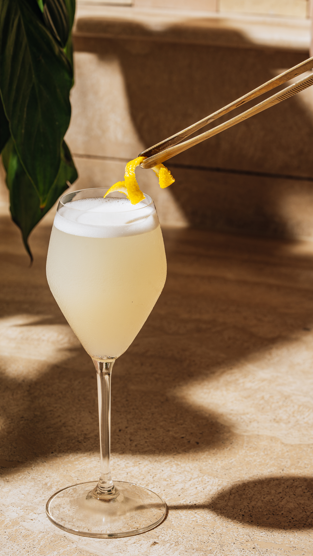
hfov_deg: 12.7
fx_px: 1402
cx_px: 172
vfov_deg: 22.5
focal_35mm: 95
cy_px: 279
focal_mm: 90
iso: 200
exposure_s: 1/80
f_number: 11
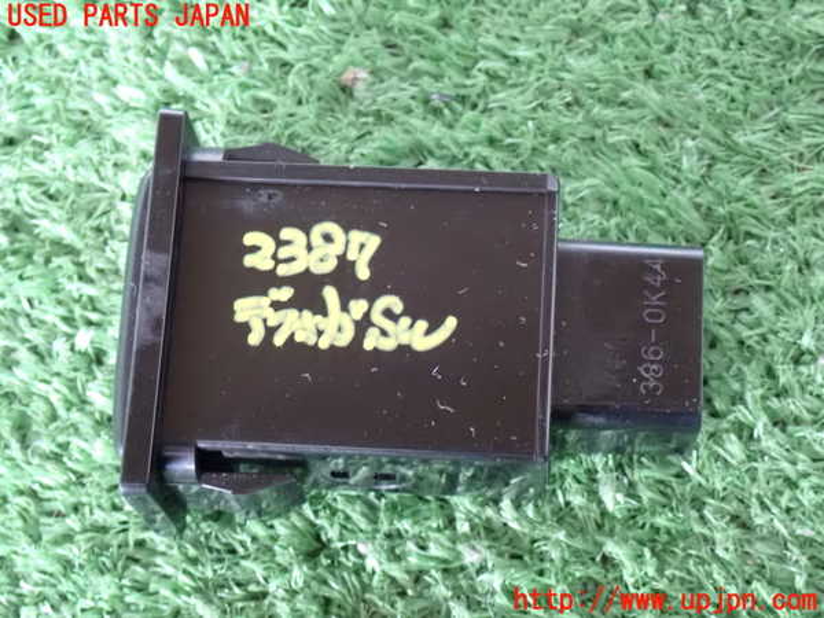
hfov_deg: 23.8
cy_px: 309
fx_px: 1952
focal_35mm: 82
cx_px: 412
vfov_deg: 18.0
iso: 1600
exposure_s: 1/20
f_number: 4.3
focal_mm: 14.62
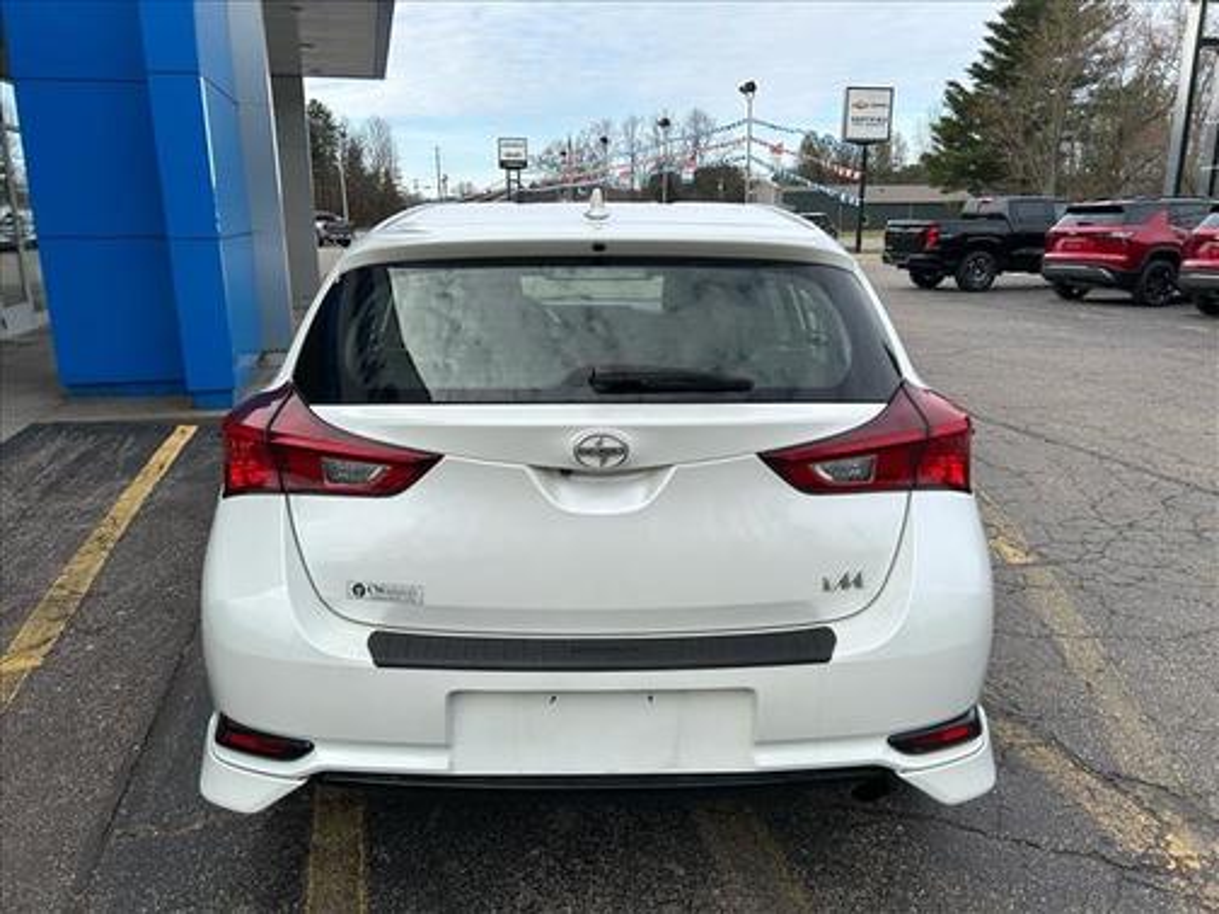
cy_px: 457
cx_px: 610
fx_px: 916
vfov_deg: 53.1
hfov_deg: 67.3
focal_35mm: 26
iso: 50
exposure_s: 1/1838
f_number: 1.5
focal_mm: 5.7
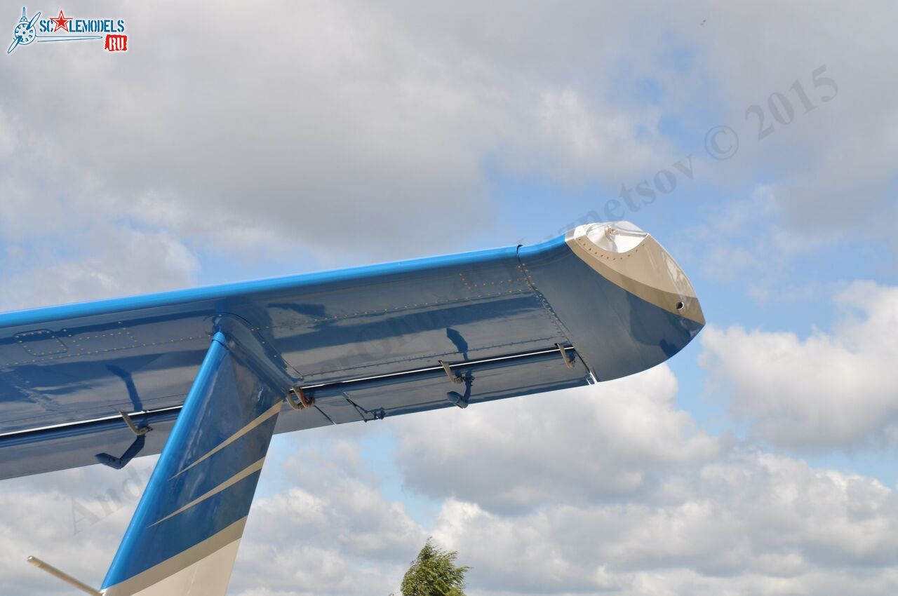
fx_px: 1868
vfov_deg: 18.1
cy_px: 298
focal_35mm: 75
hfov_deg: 27.0
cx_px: 449
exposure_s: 1/400
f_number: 8
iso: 200
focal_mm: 50
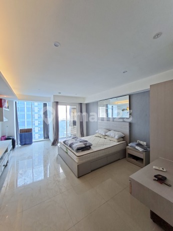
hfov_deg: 89.9
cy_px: 116
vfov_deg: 106.2
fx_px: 87
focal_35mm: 13
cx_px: 86
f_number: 2.2
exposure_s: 1/50
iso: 100
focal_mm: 1.74
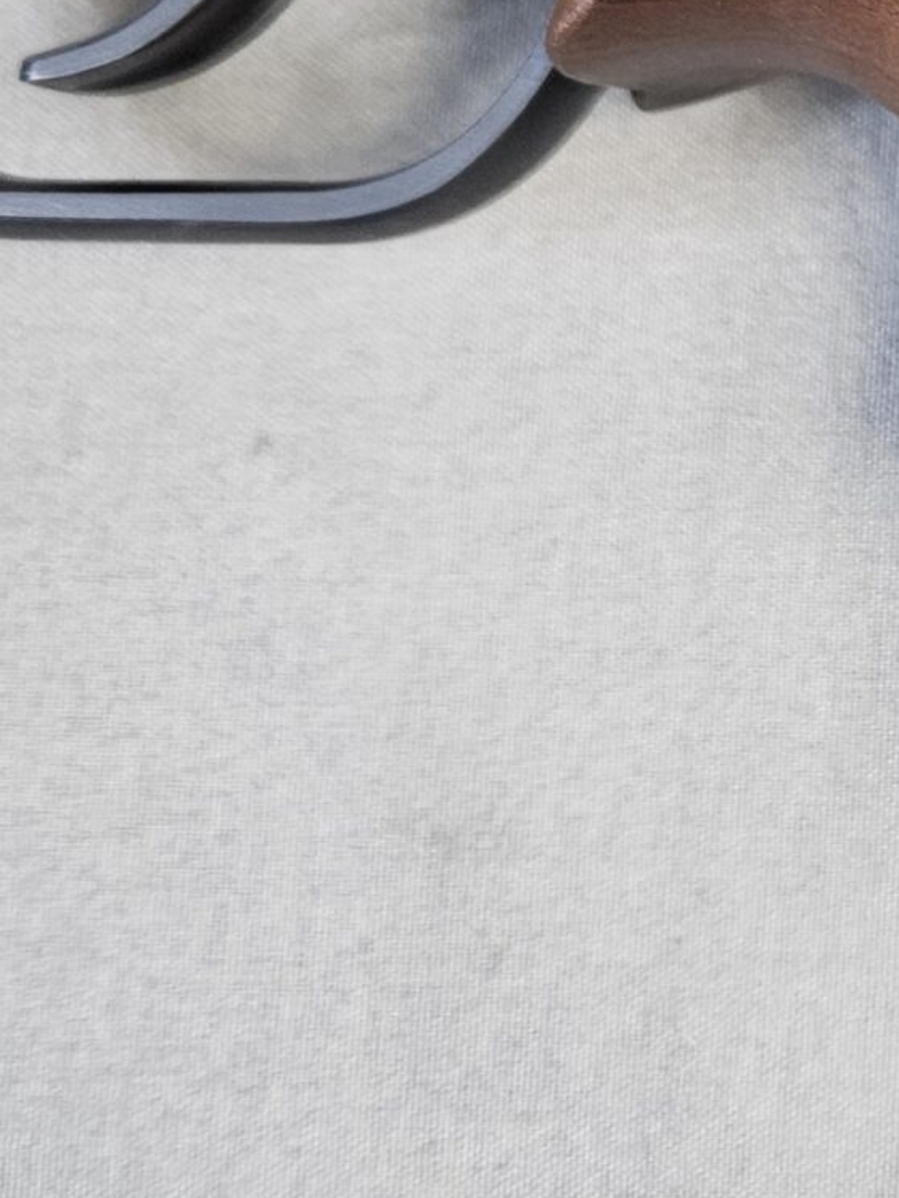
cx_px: 1248
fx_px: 2735
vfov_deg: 24.1
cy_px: 161
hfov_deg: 17.3
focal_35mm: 79
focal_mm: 5.4
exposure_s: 1/100
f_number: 1.8
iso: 400
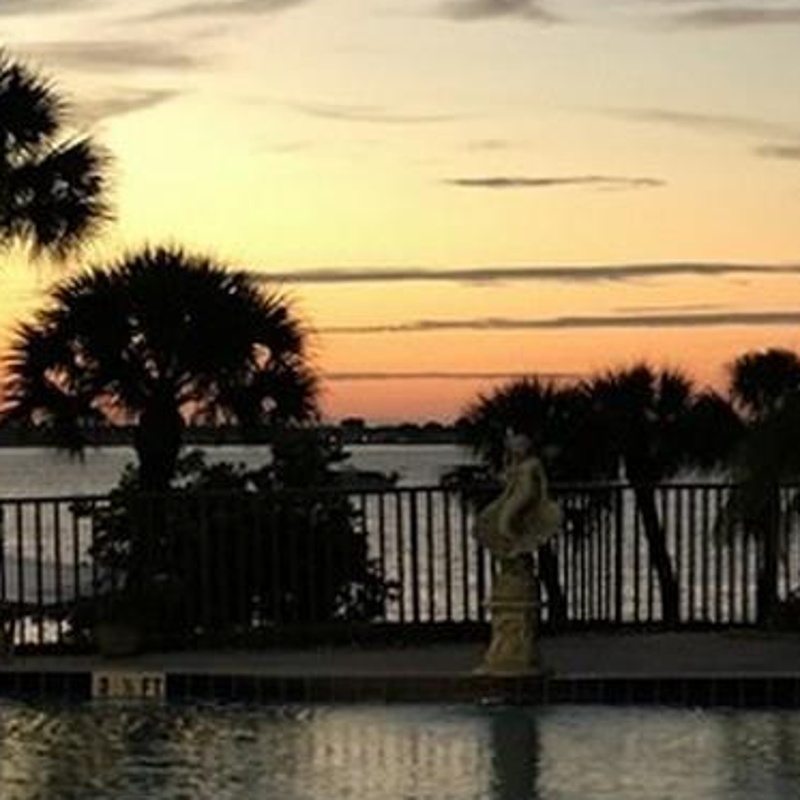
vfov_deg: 15.8
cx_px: 1004
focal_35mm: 110
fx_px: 2876
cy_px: 431
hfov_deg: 15.2
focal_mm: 4.15
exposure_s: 1/15
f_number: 2.2
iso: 80
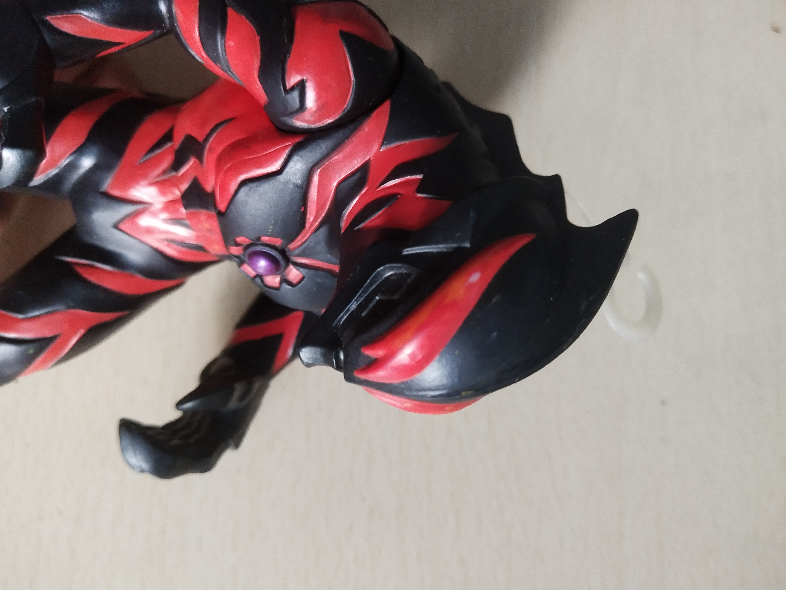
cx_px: 404
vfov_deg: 45.4
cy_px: 302
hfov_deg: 58.3
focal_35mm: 31
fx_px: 704
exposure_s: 1/33.3
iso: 446
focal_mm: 3.95
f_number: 1.8
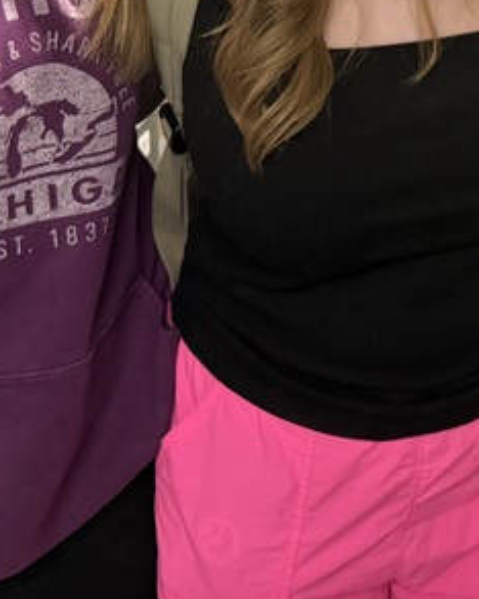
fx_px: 1455
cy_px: -45
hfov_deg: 18.3
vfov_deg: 22.1
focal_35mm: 82
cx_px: 446
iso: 500
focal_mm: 6.76
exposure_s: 1/60
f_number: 1.78
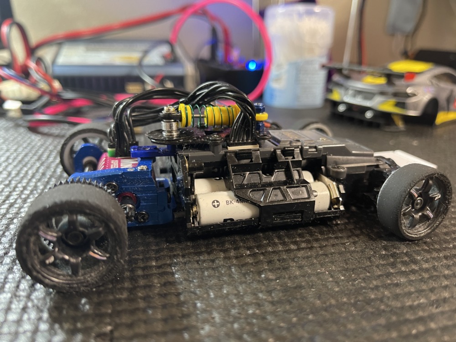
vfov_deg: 54.9
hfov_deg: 69.4
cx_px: 228
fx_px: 329
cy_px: 171
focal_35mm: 25
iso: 500
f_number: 1.6
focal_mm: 5.1
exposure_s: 1/50
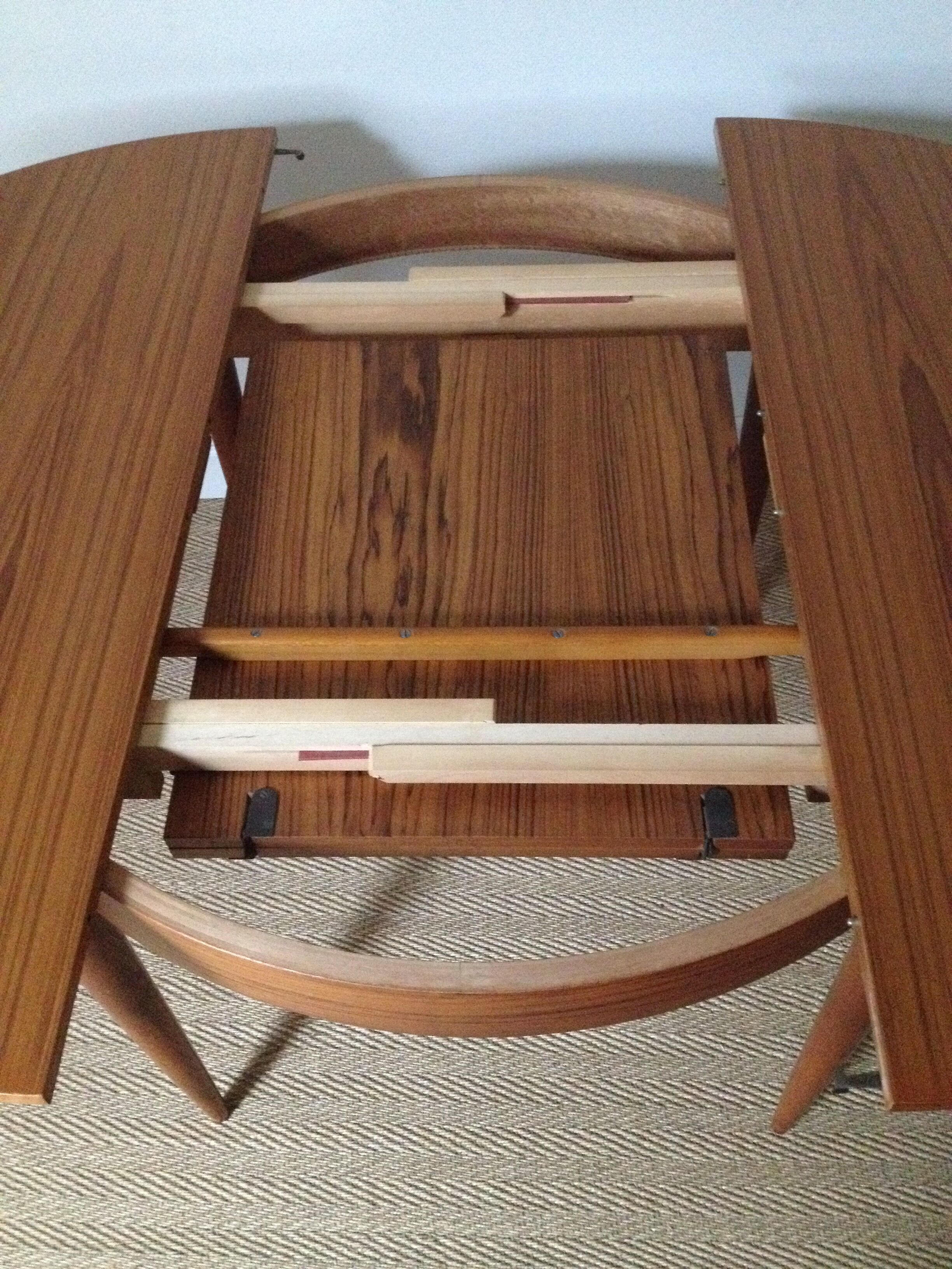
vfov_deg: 52.6
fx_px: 1283
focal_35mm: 35
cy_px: 634
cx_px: 476
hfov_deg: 40.7
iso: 800
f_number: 2.4
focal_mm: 4.28
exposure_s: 1/15
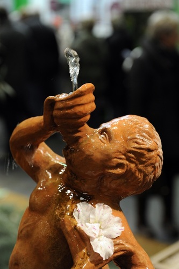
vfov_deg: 28.9
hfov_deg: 19.4
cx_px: 90
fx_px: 522
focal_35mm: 70
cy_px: 134
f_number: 5.6
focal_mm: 70
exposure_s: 1/60
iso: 1250
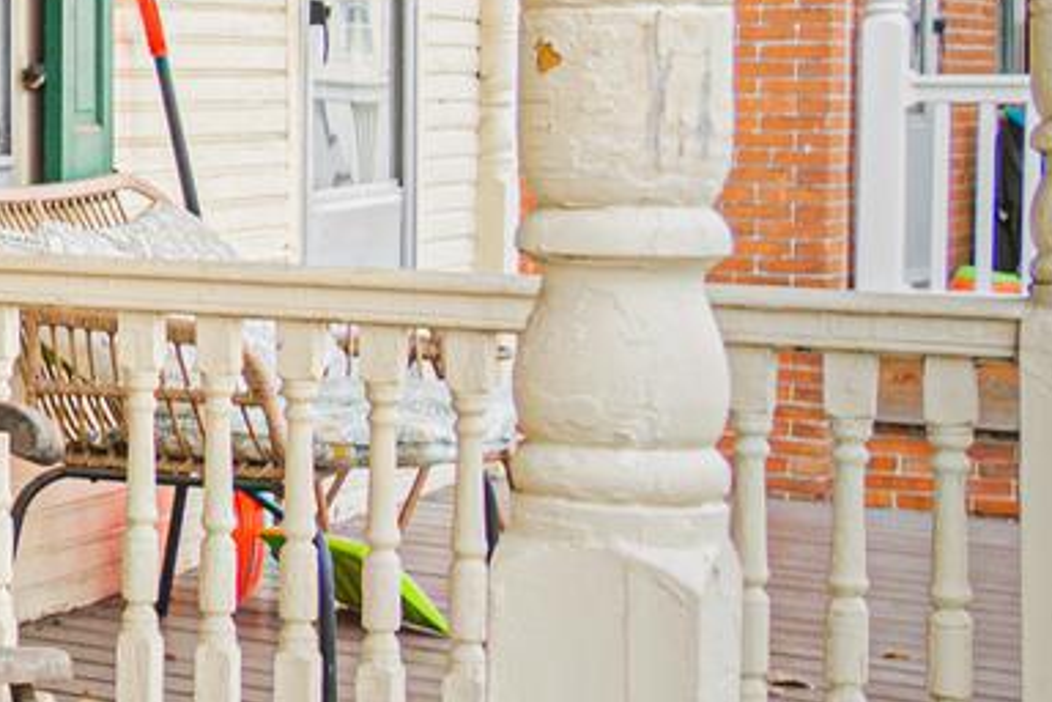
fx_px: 2805
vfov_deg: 14.2
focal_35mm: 96
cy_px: 163
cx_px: -1294
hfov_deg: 15.1
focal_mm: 12
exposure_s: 1/60
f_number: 4
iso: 250
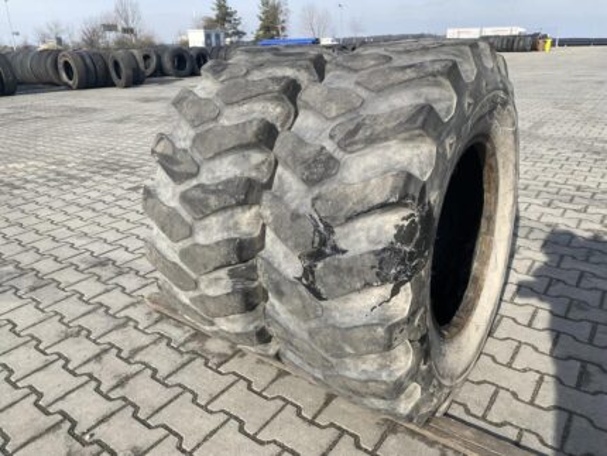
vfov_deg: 53.1
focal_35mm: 26
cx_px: 304
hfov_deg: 67.3
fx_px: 456
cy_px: 228
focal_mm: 4.25
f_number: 1.8
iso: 32
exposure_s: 1/1585
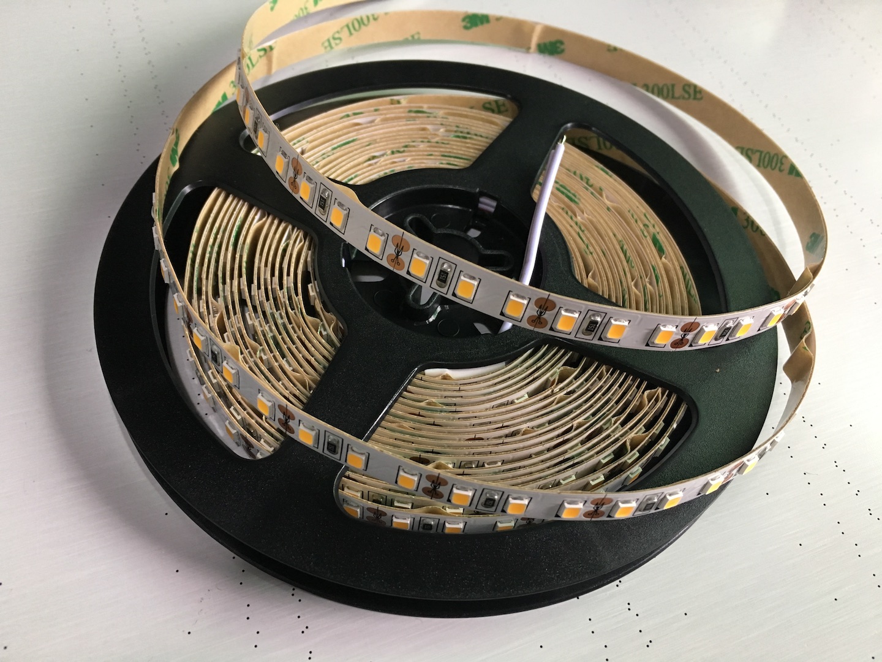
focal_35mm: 29
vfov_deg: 48.2
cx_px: 441
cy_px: 331
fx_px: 739
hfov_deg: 61.7
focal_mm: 4.15
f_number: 2.2
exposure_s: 1/33
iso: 160
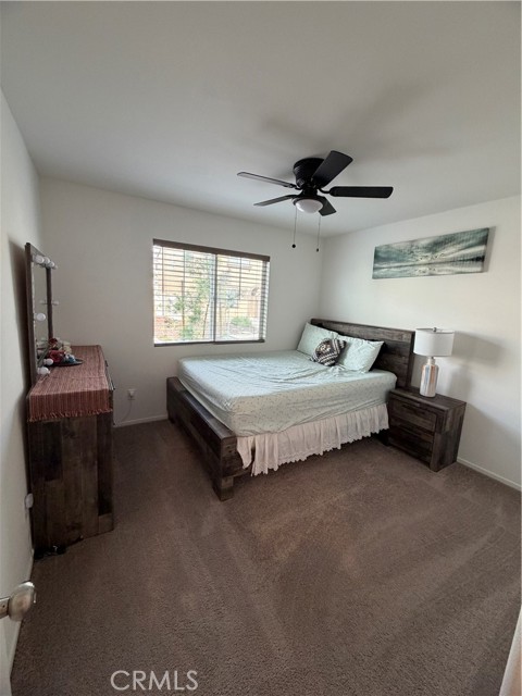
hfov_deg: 85.7
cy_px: 348
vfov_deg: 102.1
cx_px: 261
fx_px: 281
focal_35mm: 14
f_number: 2.2
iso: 200
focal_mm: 2.22
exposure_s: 1/60
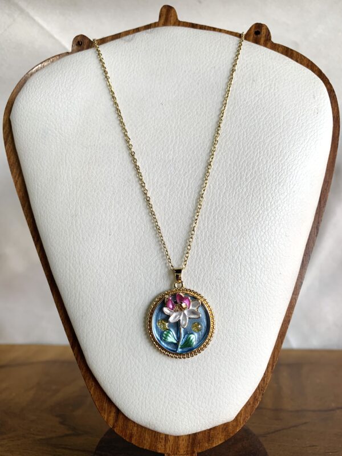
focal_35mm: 26
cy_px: 228
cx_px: 171
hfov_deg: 53.1
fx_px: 343
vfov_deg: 67.3
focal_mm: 4.25
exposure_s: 1/100
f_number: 1.8
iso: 32
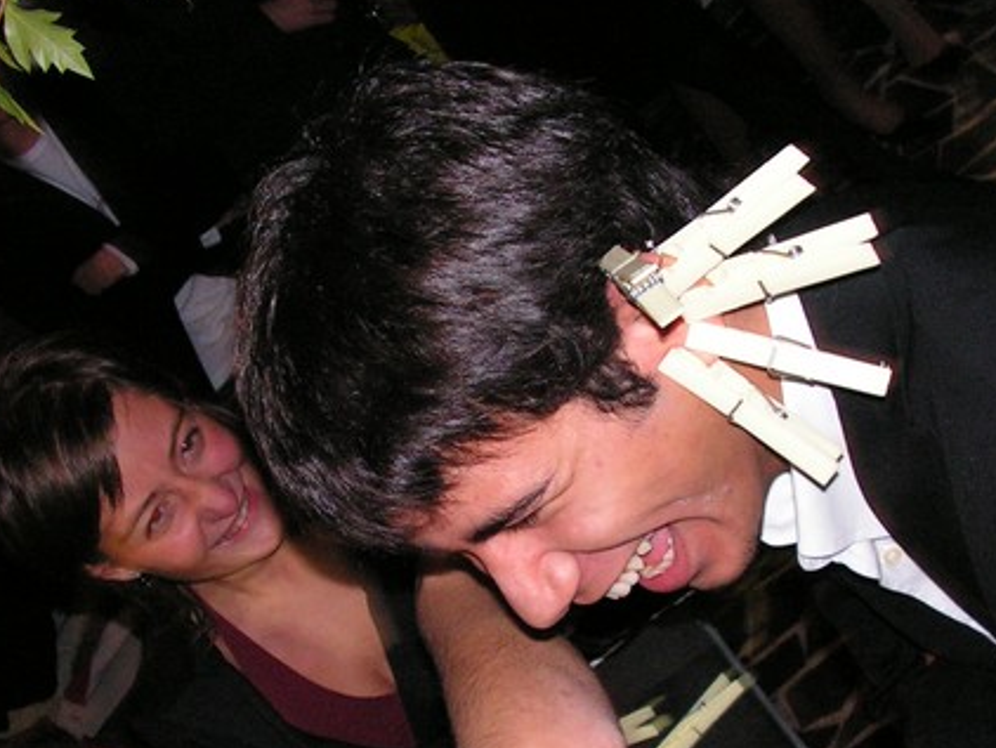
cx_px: 536
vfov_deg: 20.4
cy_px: 524
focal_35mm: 72
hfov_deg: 27.0
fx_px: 2073
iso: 200
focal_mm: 6.4
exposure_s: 1/40
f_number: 3.2
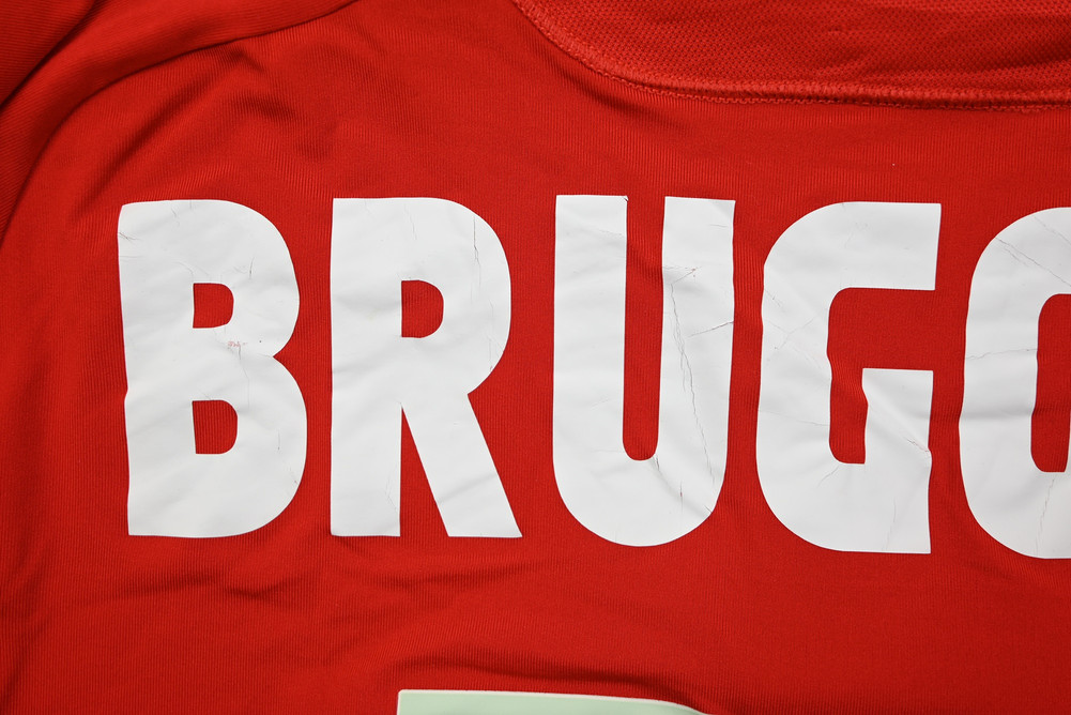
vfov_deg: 36.0
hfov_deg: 51.9
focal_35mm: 37
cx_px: 536
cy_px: 358
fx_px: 1101
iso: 200
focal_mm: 37
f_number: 5.3
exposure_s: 1/125
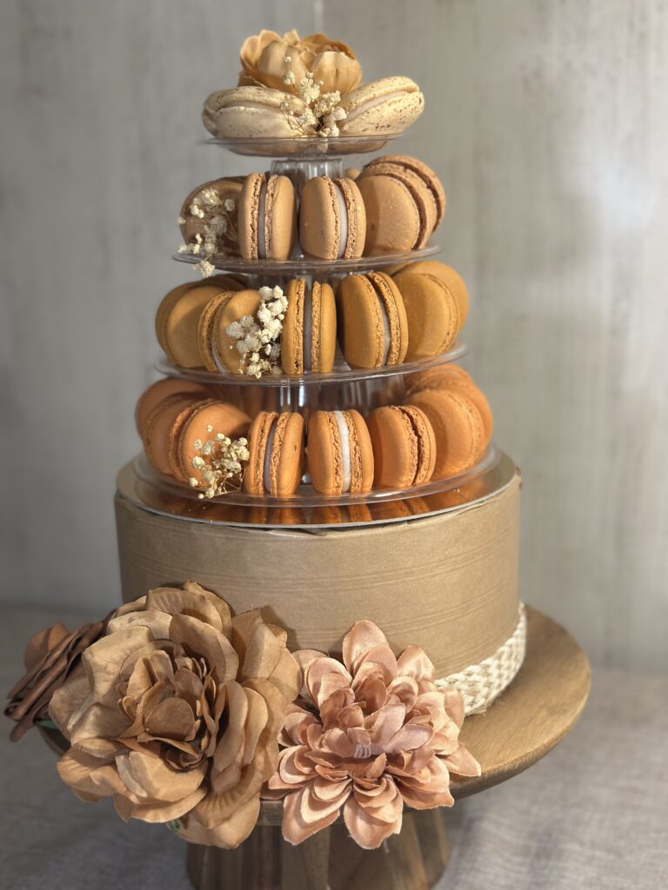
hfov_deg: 30.3
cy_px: 445
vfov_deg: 39.7
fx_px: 1235
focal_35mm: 48
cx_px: 334
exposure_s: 1/50
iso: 100
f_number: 1.78
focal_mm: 6.86
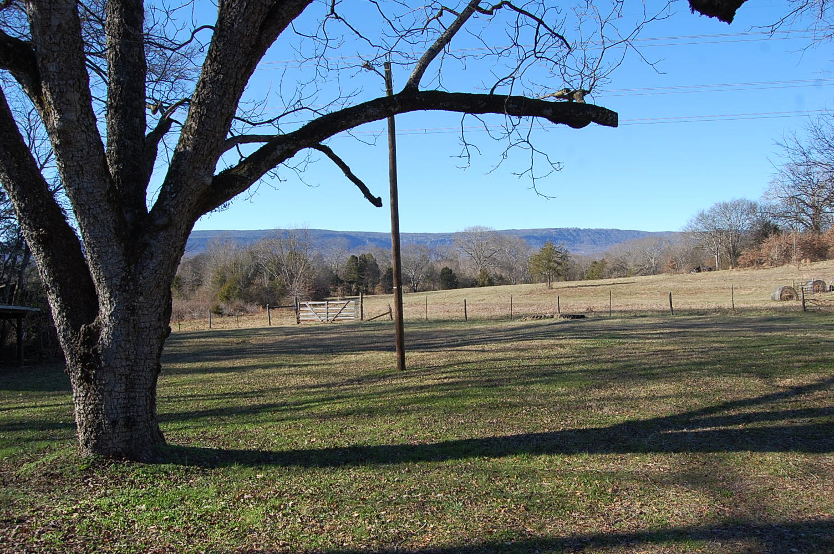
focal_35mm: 27
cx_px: 417
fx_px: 625
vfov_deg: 47.8
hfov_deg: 67.4
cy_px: 277
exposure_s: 1/250
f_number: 8
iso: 200
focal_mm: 18
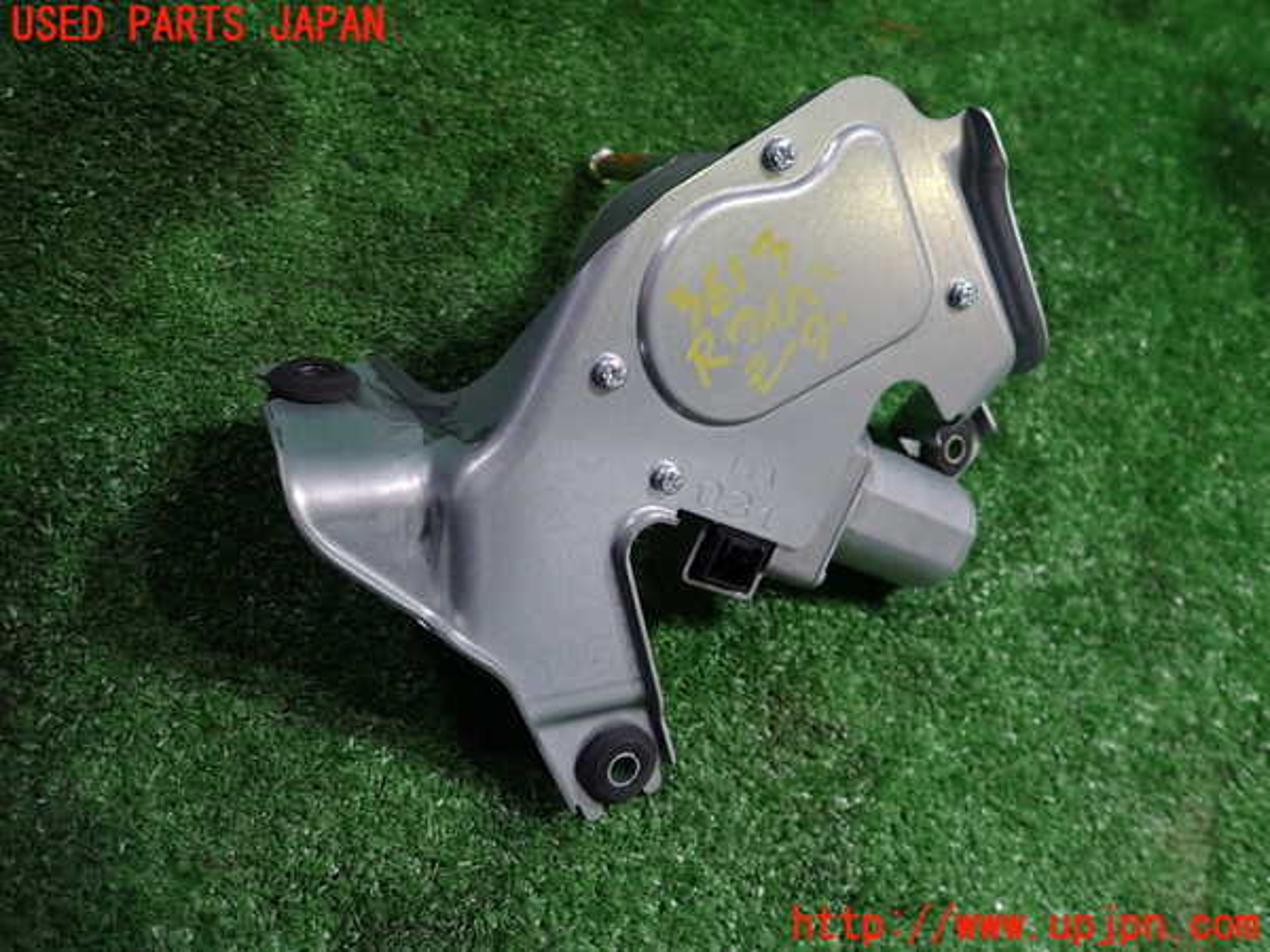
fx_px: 917
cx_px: 635
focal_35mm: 25
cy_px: 476
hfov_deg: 69.4
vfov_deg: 54.9
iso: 200
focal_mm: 4.5
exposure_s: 1/50
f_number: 2
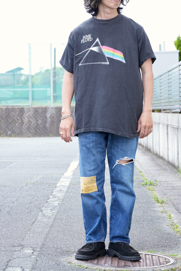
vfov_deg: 19.8
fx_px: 776
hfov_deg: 13.3
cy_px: 136
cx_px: 90
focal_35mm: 103
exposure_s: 1/125
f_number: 11
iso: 800
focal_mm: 103
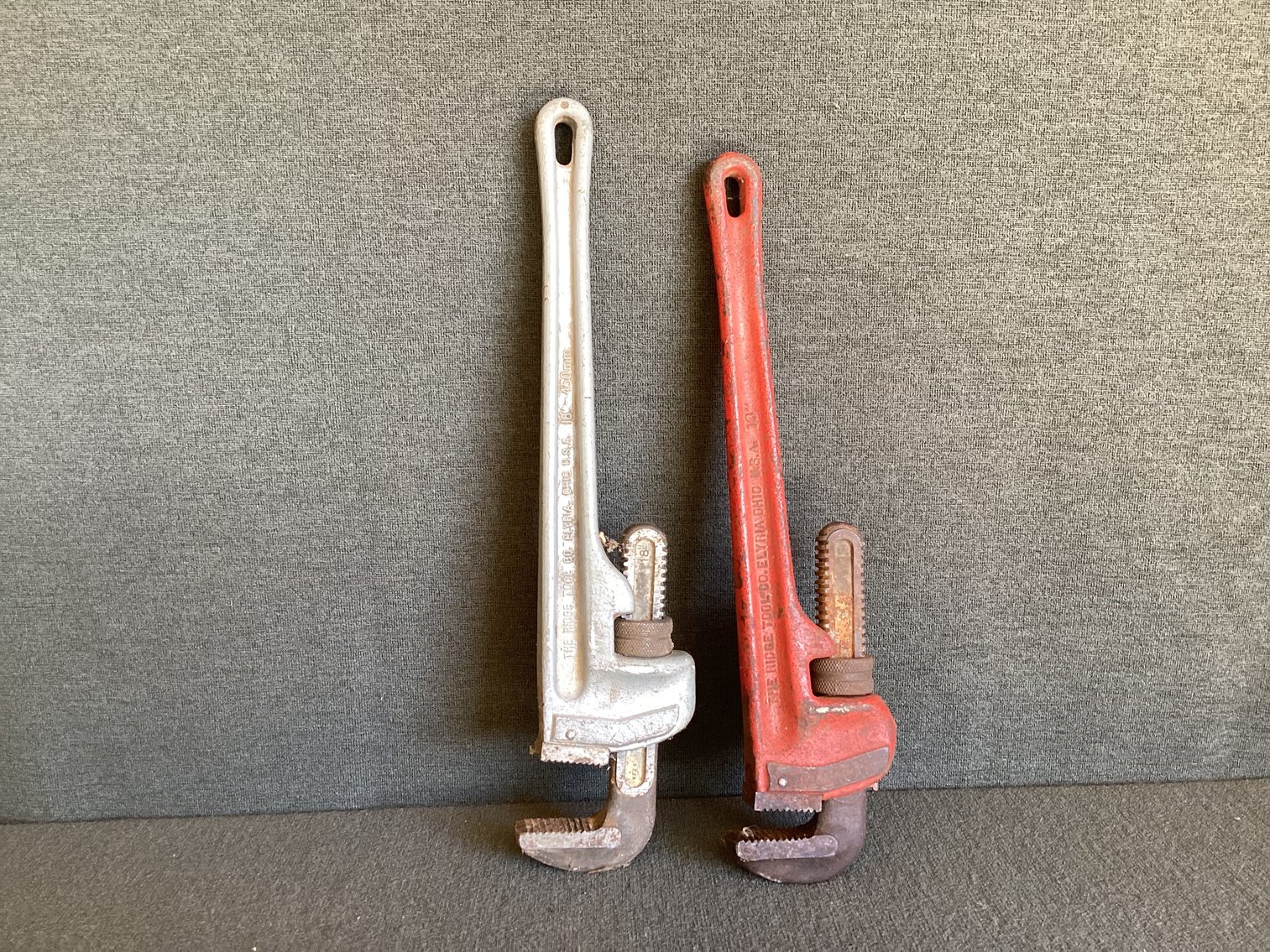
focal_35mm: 31
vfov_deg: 45.4
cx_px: 635
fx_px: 1137
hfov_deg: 58.3
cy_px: 476
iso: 125
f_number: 2.4
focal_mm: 3.3
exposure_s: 1/50
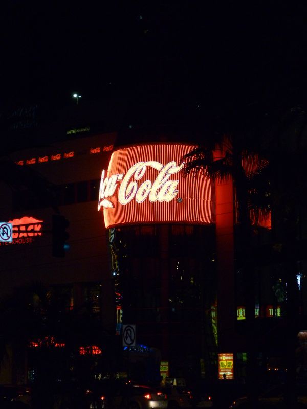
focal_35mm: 108
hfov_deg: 13.7
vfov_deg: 18.2
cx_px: 154
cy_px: 204
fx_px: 1277
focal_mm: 19.2
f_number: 5.9
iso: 400
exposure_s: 1/50
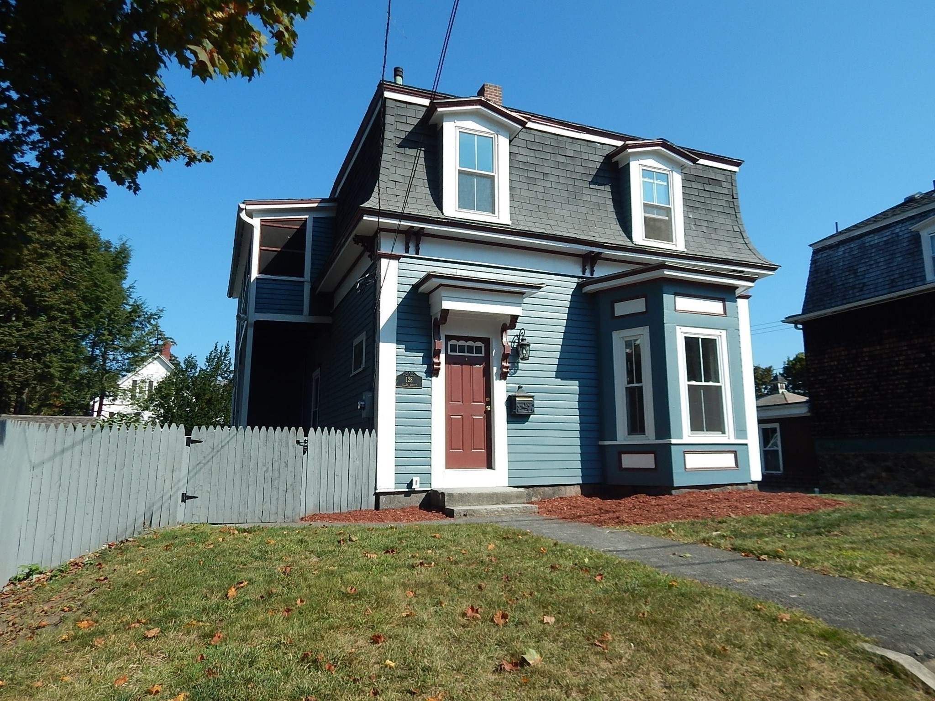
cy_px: 350
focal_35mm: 22
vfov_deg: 61.1
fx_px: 594
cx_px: 468
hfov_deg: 76.4
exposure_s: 1/500
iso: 125
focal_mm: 4
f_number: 6
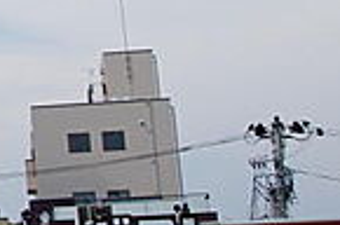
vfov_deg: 8.5
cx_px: -375
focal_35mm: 159
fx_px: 1498
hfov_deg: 11.5
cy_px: -74
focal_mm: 24
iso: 100
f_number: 13
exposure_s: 1/60
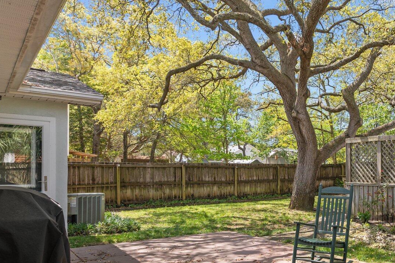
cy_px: 172
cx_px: 329
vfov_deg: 40.7
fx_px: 351
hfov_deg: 53.8
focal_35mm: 32
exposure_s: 1/160
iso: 125
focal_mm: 17
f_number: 6.3
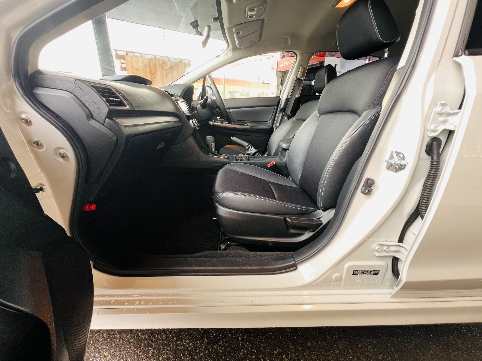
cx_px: 241
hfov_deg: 106.2
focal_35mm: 13
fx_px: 181
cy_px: 180
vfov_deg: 89.9
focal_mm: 1.57
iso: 250
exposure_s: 1/89
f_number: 1.8
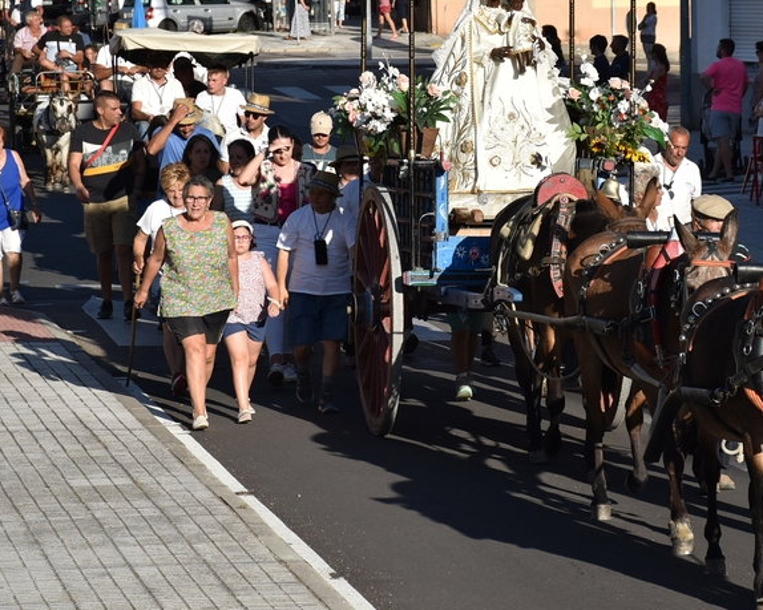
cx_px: 497
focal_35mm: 188
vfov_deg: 8.2
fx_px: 4239
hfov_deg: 10.3
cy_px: 234
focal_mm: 85
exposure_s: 1/800
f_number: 7.1
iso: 200
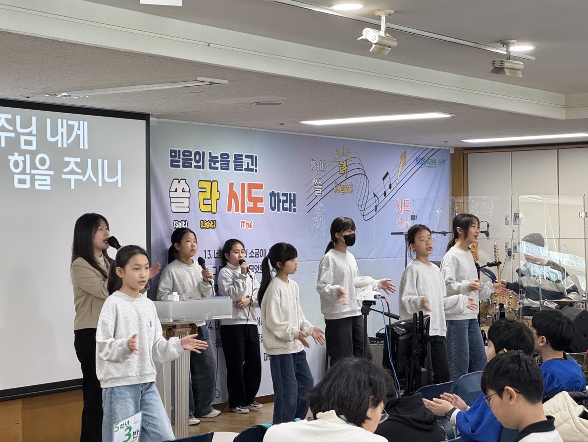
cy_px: 207
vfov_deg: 17.8
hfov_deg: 23.5
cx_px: 271
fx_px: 1410
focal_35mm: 83
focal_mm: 9
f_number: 2.8
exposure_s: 1/60
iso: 250
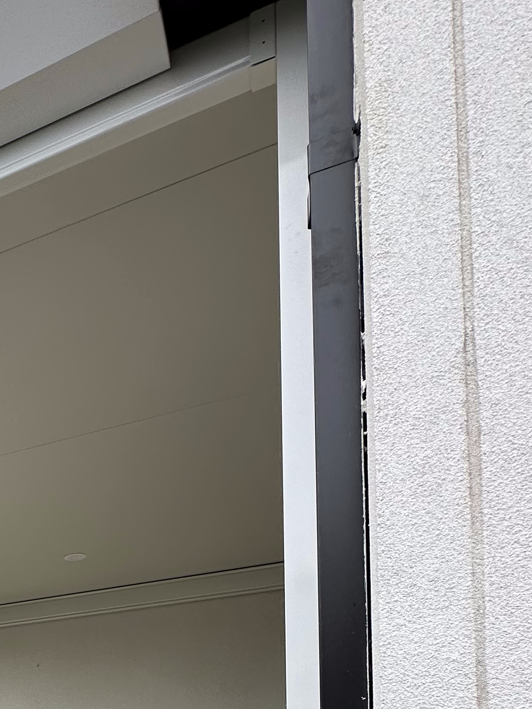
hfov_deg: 30.7
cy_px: 751
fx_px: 779
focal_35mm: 38
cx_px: -136
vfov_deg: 40.9
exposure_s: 1/572
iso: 40
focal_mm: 2.22
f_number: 2.2
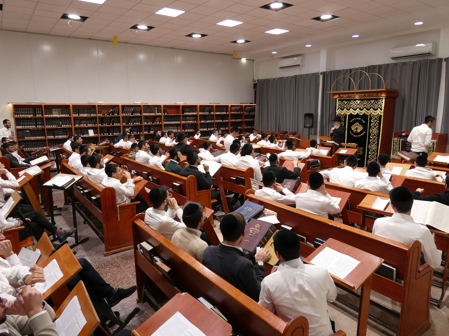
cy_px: 168
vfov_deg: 56.8
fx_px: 311
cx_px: 224
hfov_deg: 71.6
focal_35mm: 24
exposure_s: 1/60
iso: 125
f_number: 3.3
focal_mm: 4.3
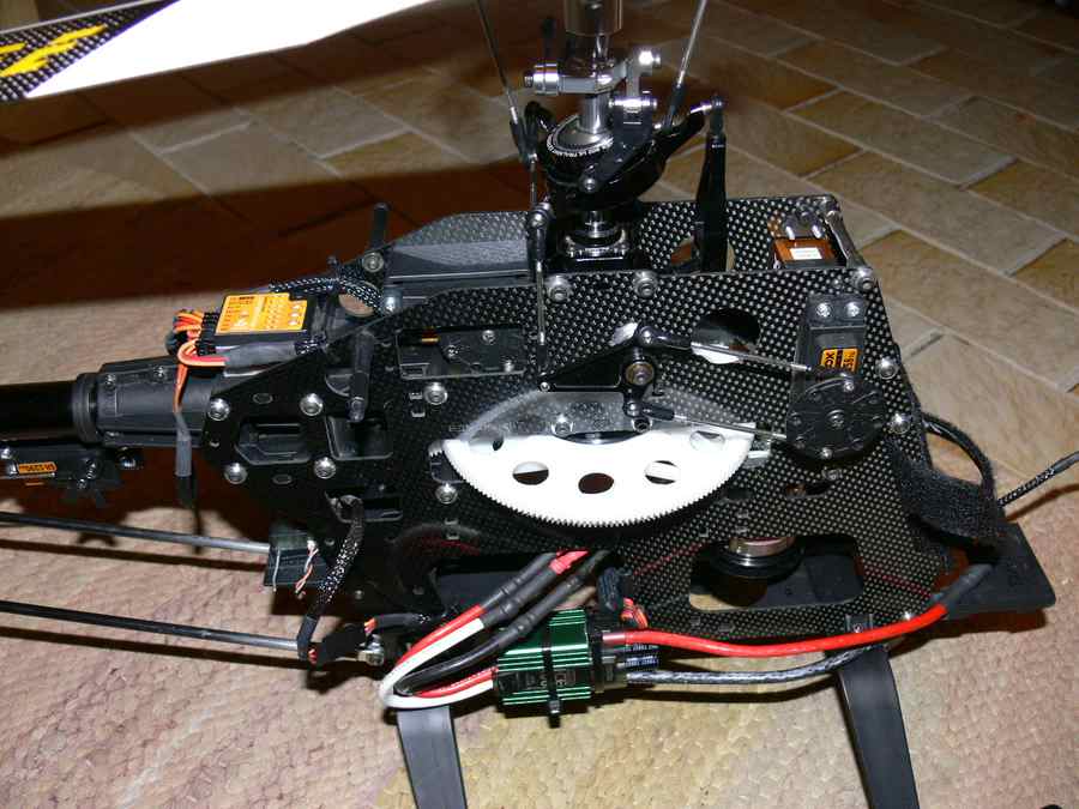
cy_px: 404
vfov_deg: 40.7
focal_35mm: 35
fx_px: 1091
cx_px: 540
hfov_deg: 52.6
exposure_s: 1/30
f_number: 2.8
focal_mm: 7.4
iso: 100
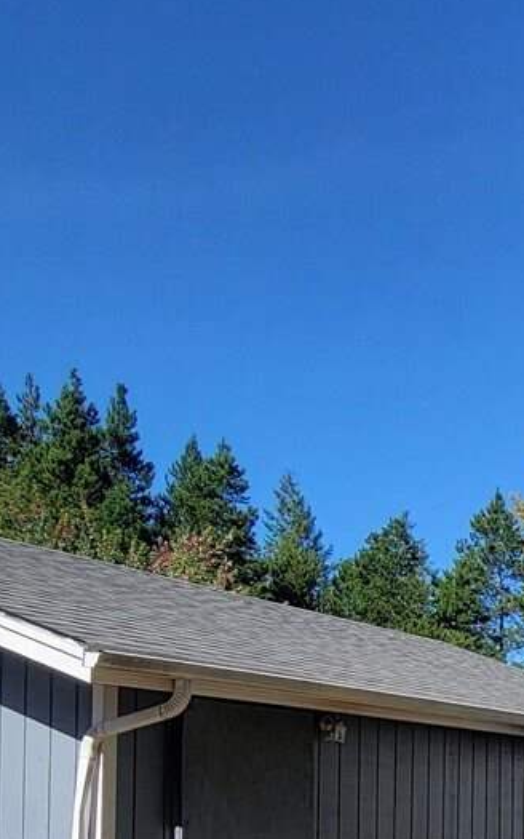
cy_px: 794
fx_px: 960
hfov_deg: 22.7
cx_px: 853
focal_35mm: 42
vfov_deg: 42.3
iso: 50
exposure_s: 1/973
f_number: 2.2
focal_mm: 2.2
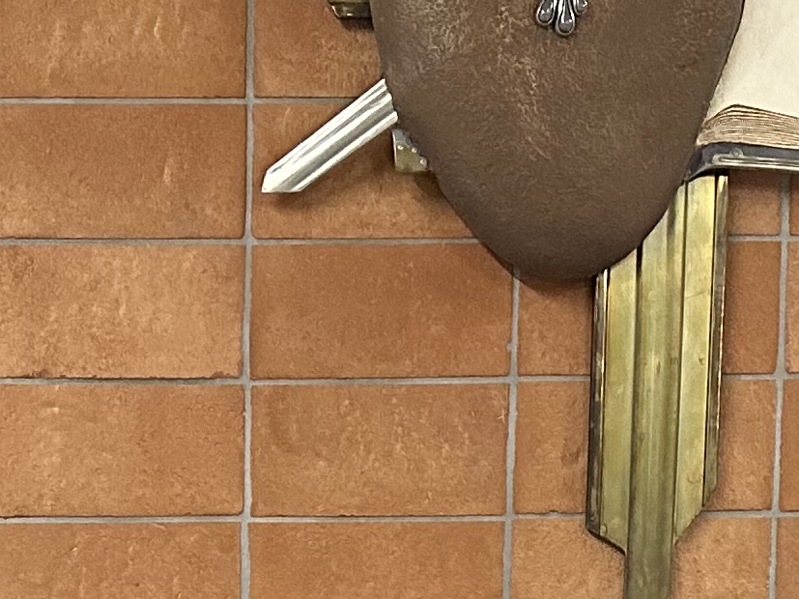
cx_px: 65
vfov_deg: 11.3
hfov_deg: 16.6
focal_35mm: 117
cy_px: 1225
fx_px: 2700
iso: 400
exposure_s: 1/60
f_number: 1.78
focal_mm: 6.86
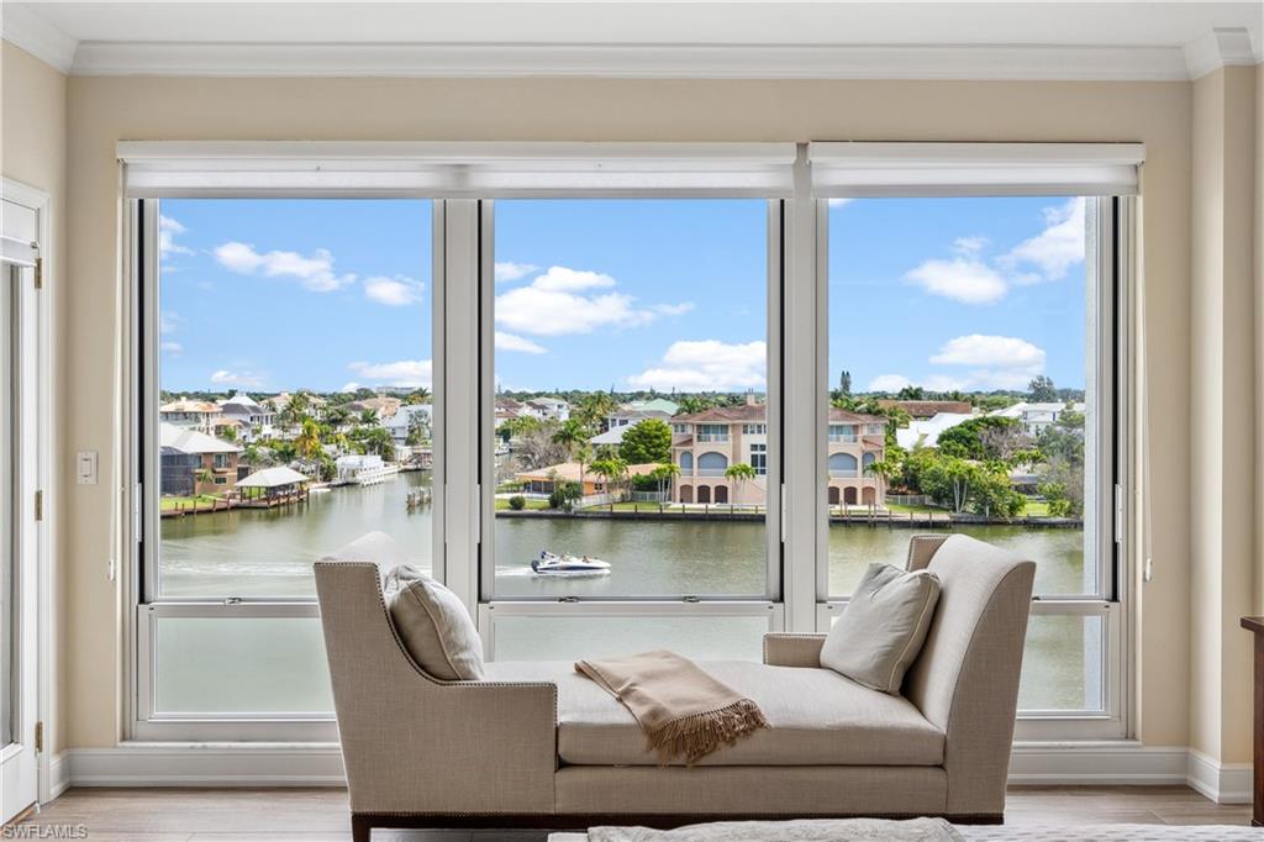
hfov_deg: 57.2
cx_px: 632
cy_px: 421
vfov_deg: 39.9
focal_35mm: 33
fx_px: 1158
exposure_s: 1/125
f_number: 9
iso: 400
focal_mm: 22
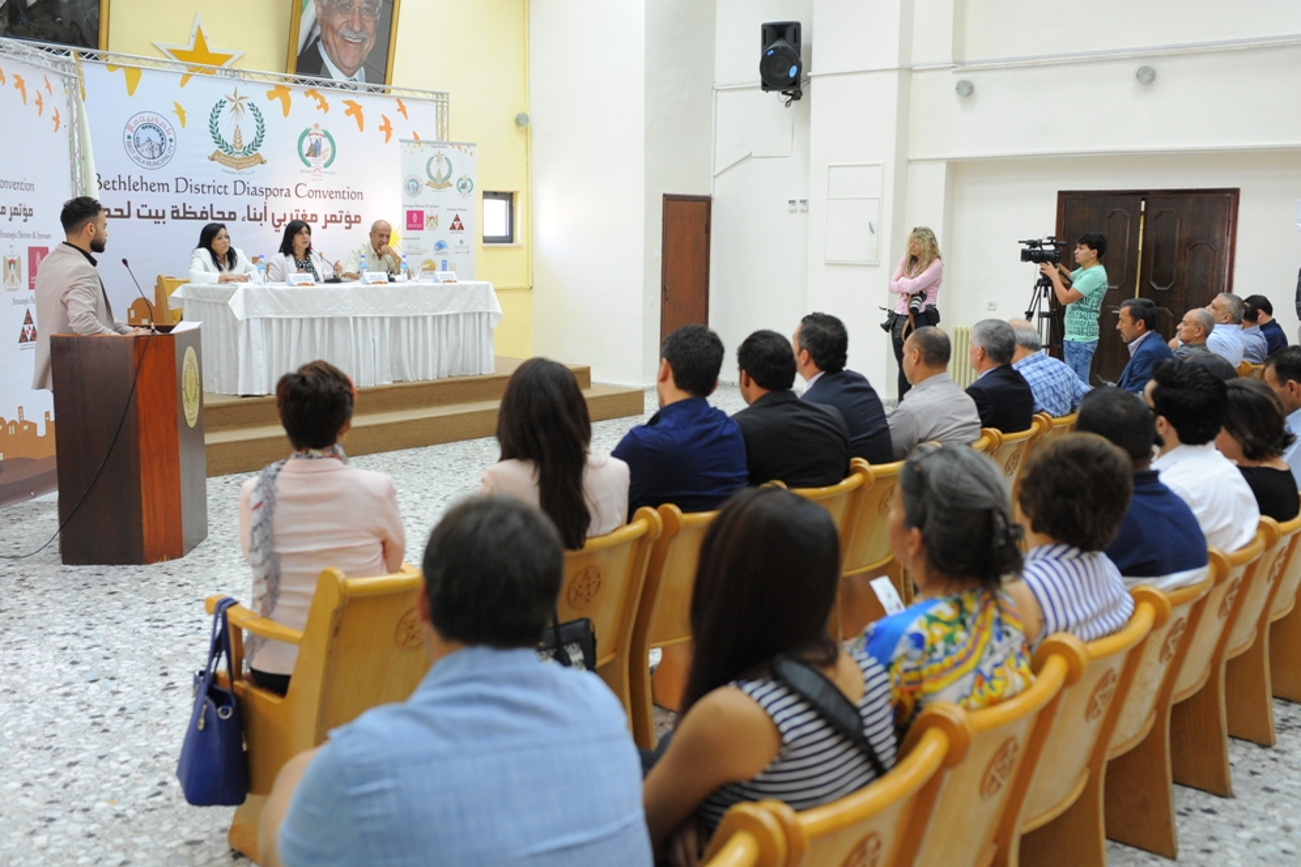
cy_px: 436
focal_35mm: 36
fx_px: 1301
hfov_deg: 53.1
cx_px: 635
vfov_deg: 36.9
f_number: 3.2
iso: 1600
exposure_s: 1/125
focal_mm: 35
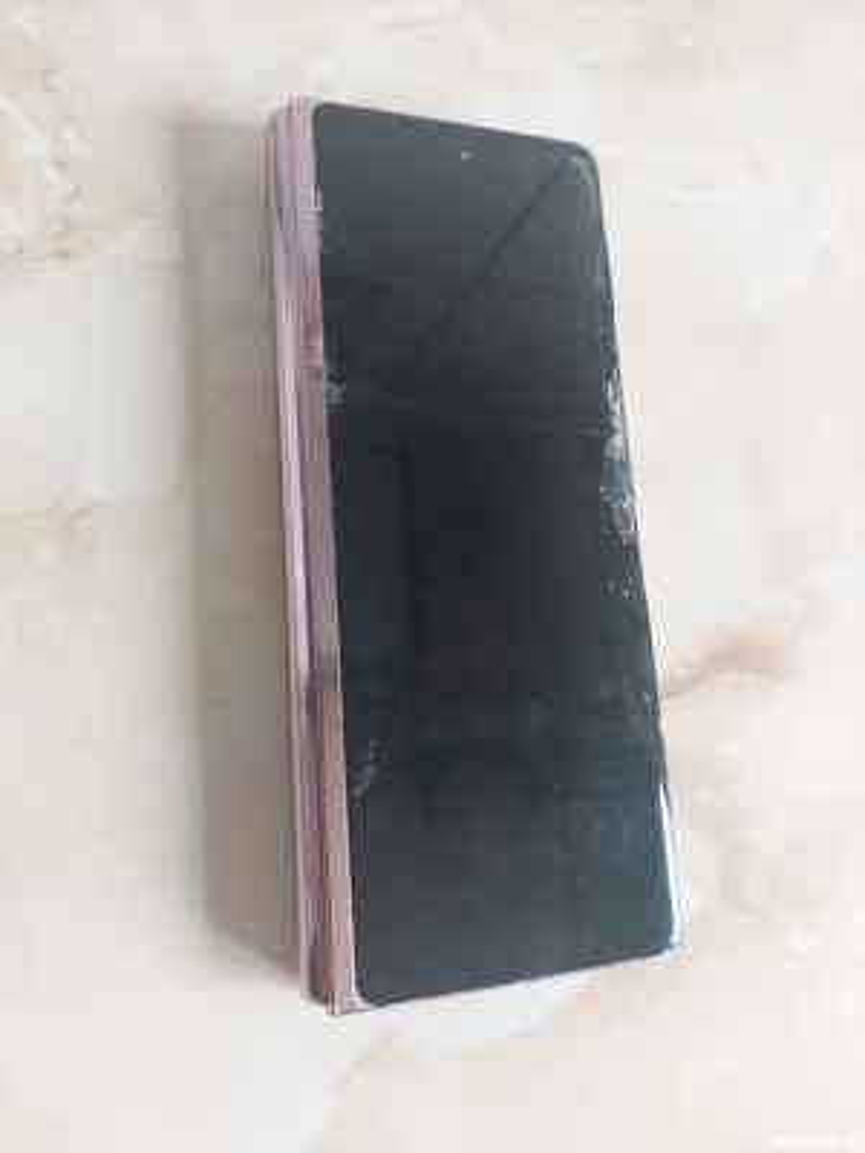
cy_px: 576
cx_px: 432
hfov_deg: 56.8
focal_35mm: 24
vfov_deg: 71.6
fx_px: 800
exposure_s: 1/100
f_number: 1.8
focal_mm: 5.23
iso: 320
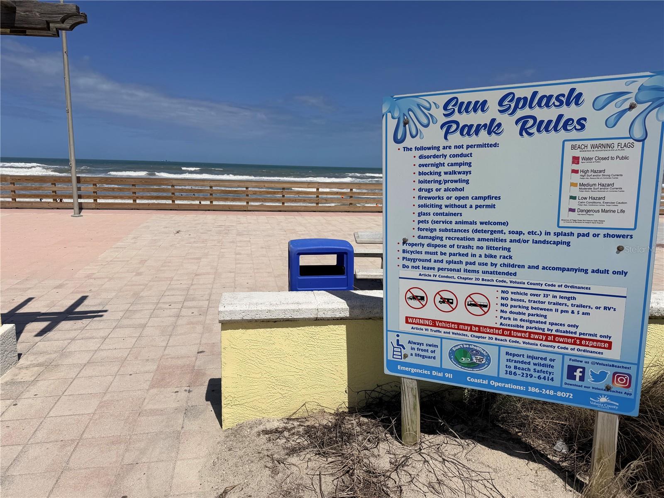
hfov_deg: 71.6
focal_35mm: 24
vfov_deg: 56.8
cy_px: 249
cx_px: 332
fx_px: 460
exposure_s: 1/17544
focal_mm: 6.76
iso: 80
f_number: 1.78
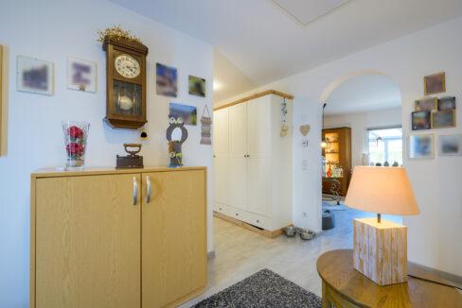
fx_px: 205
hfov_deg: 96.7
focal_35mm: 16
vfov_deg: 73.8
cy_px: 154
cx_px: 231
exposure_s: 1/8
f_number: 9
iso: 320
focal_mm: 16
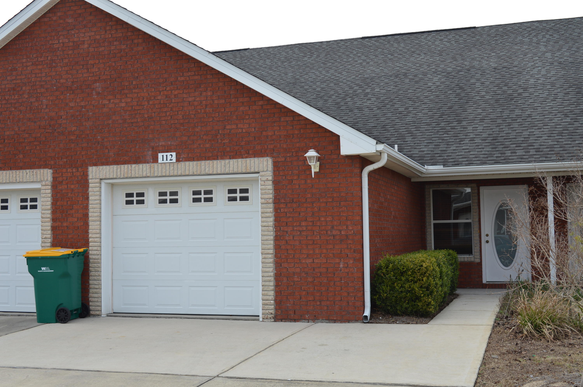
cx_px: 292
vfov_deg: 29.8
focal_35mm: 45
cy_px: 194
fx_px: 728
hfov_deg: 43.6
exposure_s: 1/160
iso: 100
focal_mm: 30
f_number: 6.3
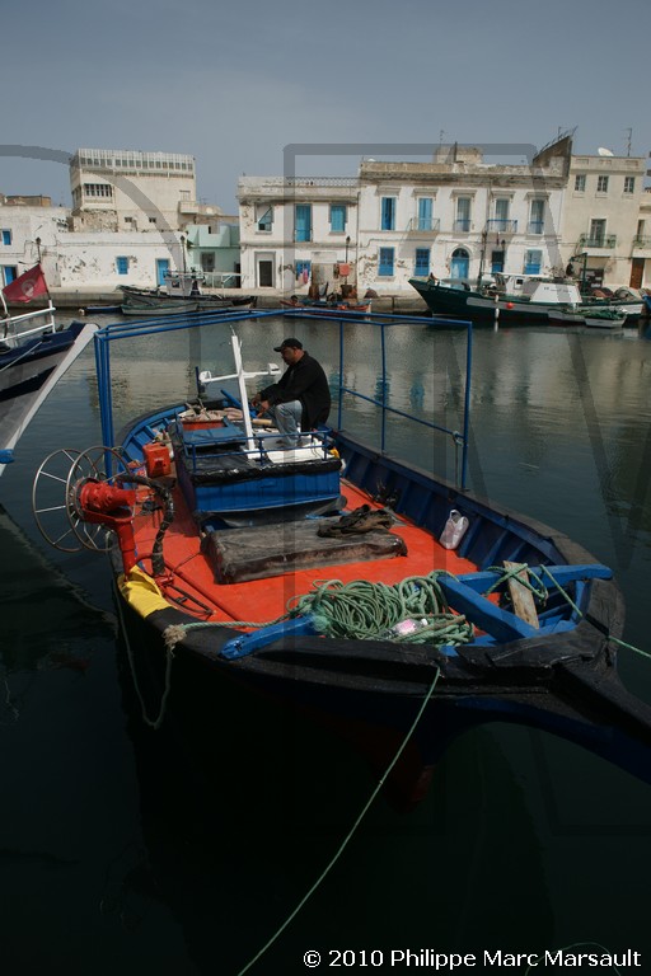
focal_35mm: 24
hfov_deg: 53.1
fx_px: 651
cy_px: 488
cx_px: 326
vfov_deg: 73.7
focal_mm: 24
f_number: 9
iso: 100
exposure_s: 1/500
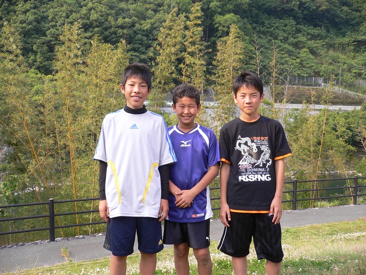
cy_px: 138
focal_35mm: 35
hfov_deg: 52.6
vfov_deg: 40.7
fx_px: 370
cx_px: 183
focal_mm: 5.8
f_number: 2.8
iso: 80
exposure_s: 1/250
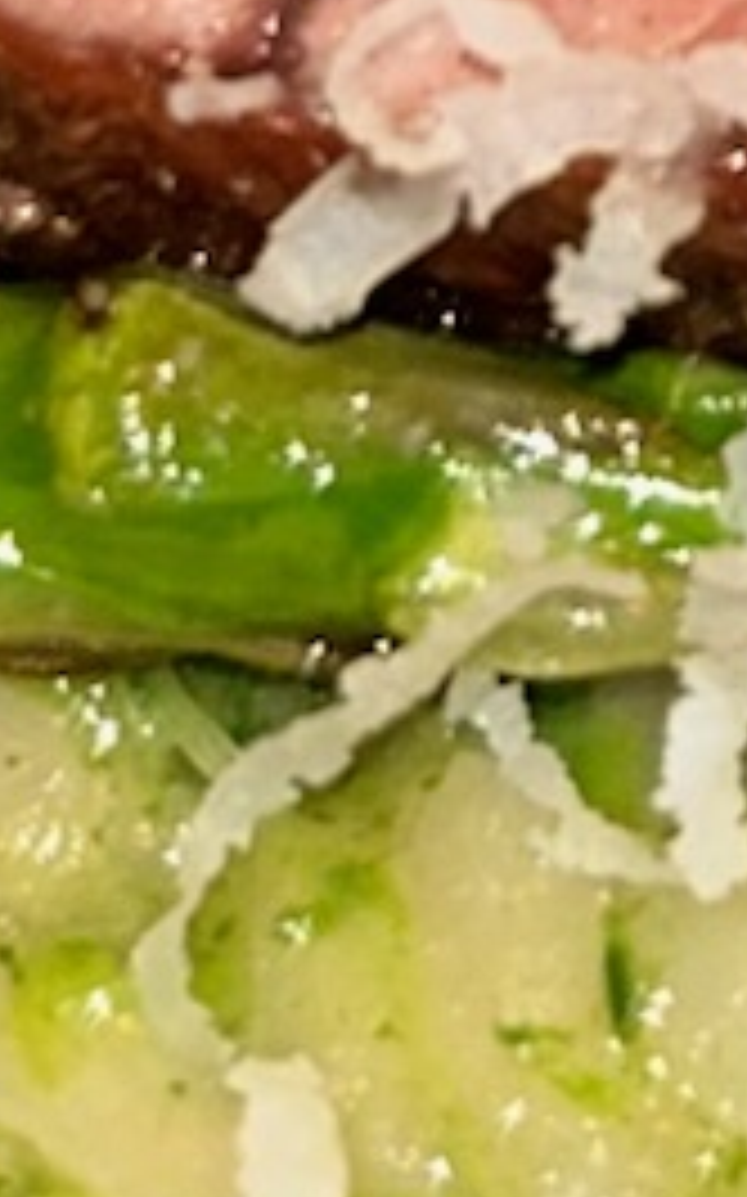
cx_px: 1526
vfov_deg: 9.2
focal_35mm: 212
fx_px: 6913
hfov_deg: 6.0
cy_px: -1296
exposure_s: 1/11
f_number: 1.5
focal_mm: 5.7
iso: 32
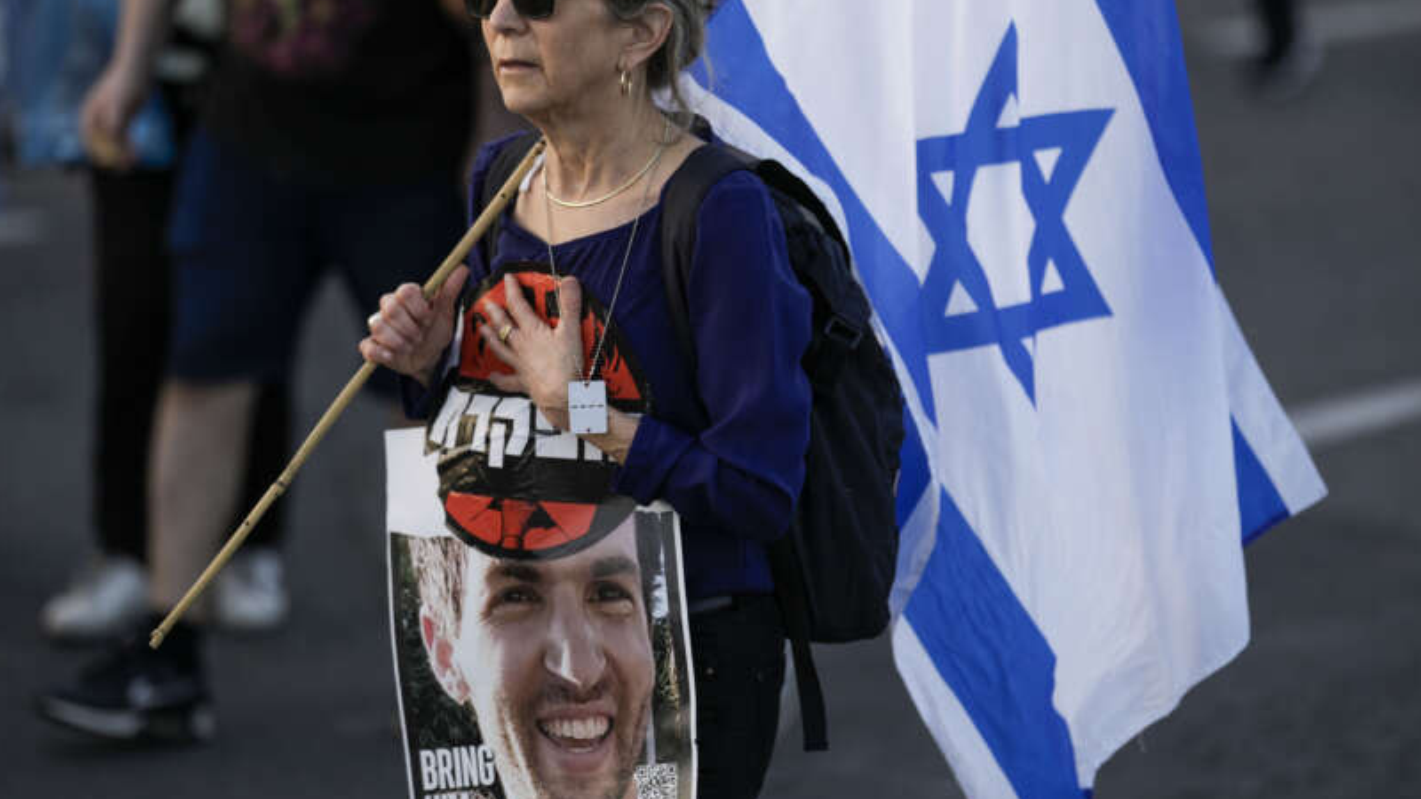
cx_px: 707
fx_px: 5991
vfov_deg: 7.6
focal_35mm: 159
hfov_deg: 13.5
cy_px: 405
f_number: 1.8
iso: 200
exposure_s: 1/1000
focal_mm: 135
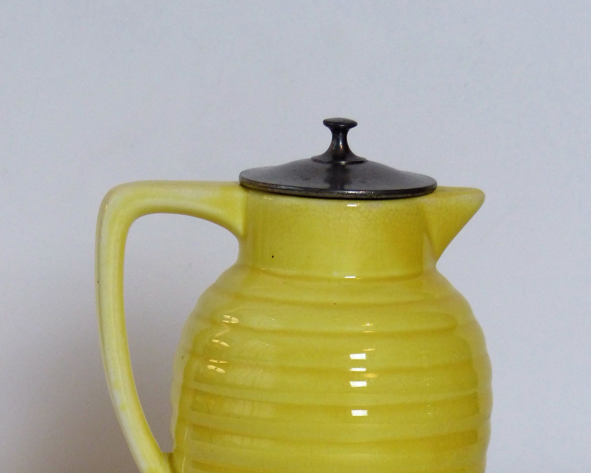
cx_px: 296
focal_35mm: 205
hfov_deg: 9.4
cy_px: 386
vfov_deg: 7.5
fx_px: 3586
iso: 250
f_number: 2.8
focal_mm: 25.6
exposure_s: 1/80
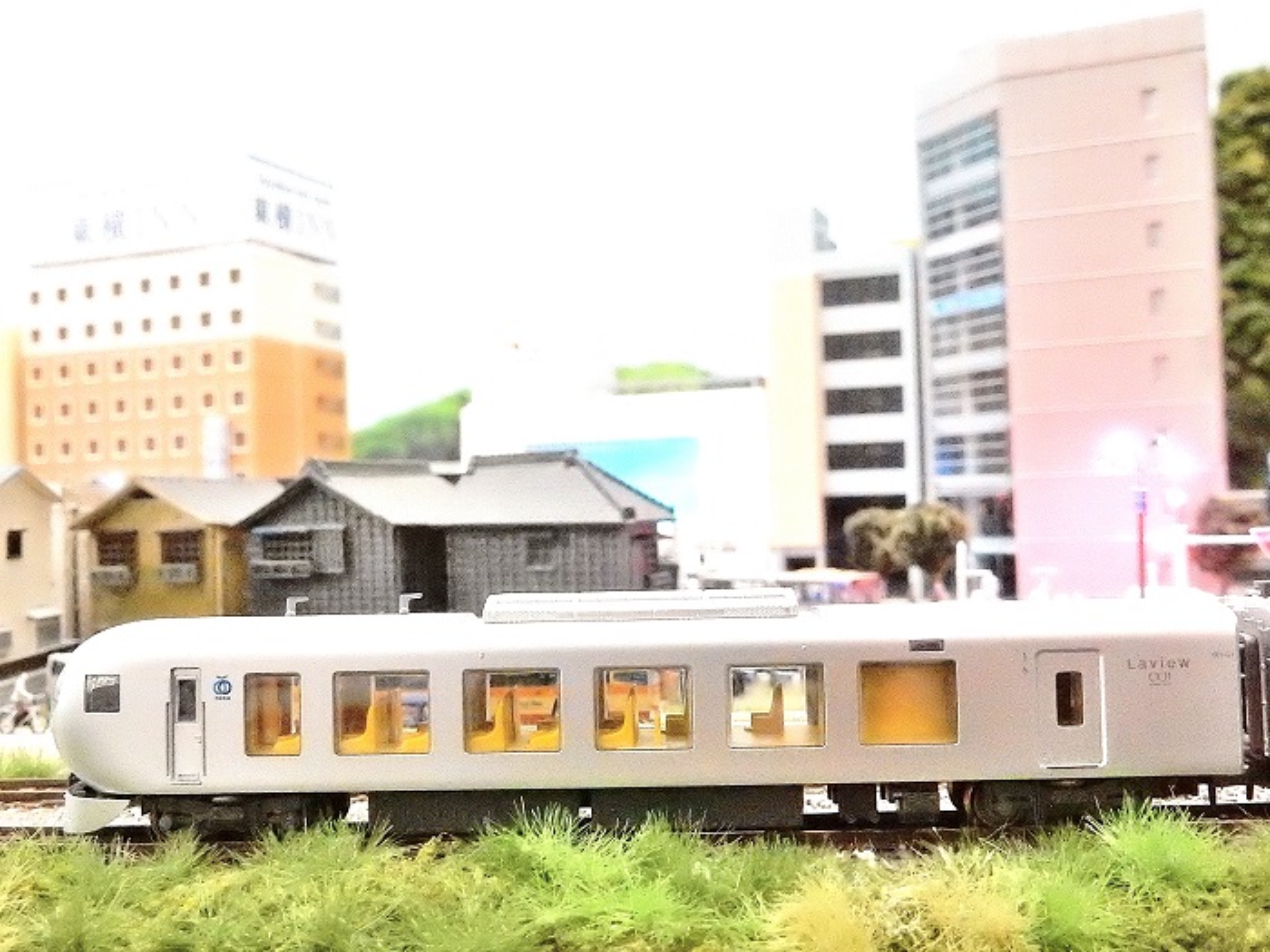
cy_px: 476
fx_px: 1321
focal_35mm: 36
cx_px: 635
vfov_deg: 39.7
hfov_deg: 51.4
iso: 3200
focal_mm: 6.4
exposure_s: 1/80
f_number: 4
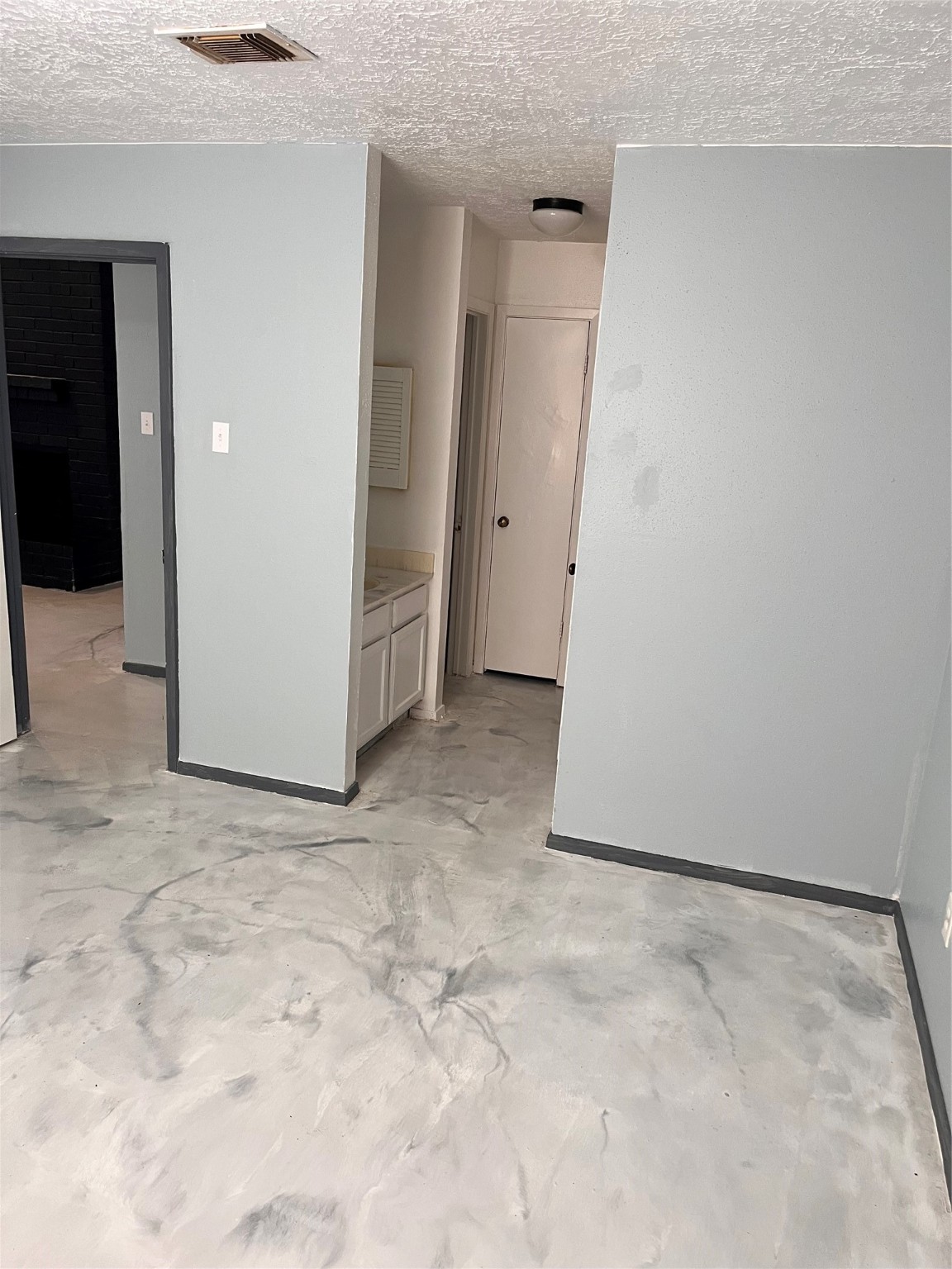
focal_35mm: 26
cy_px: 634
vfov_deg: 67.3
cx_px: 476
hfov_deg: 53.1
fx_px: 953
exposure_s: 1/60
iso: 80
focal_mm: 5.1
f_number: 1.6
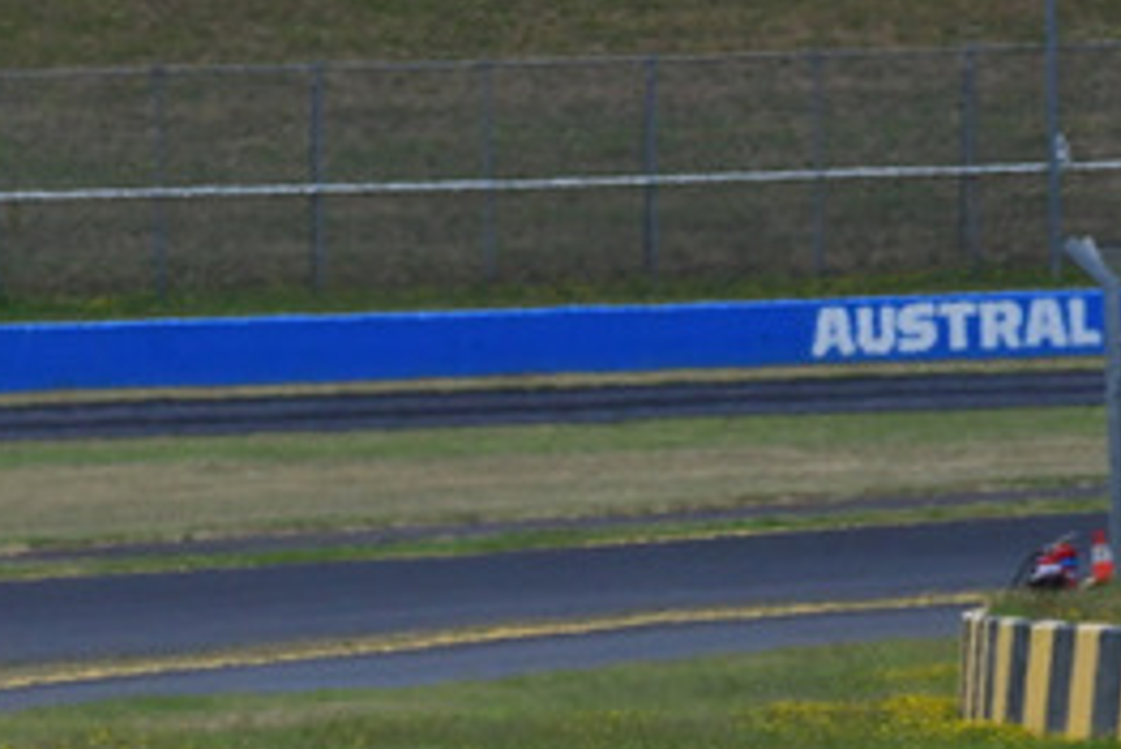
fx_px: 45611
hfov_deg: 1.4
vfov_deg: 0.9
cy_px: 860
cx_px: -436
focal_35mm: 1464
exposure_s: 1/640
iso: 640
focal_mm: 320
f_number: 13
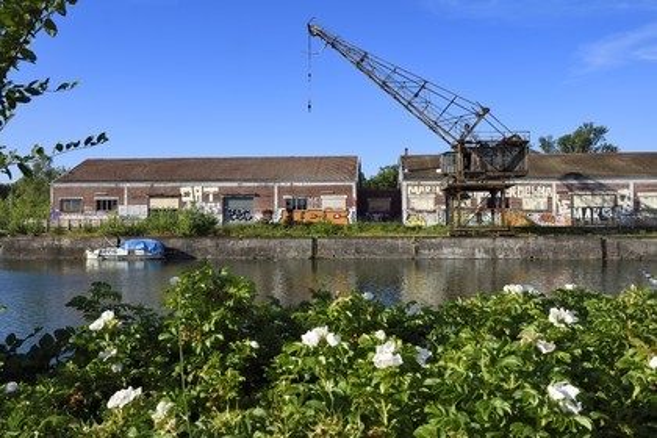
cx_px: 328
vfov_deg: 37.9
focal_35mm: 35
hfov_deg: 54.4
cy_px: 219
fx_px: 639
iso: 200
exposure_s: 1/125
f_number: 16
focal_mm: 35
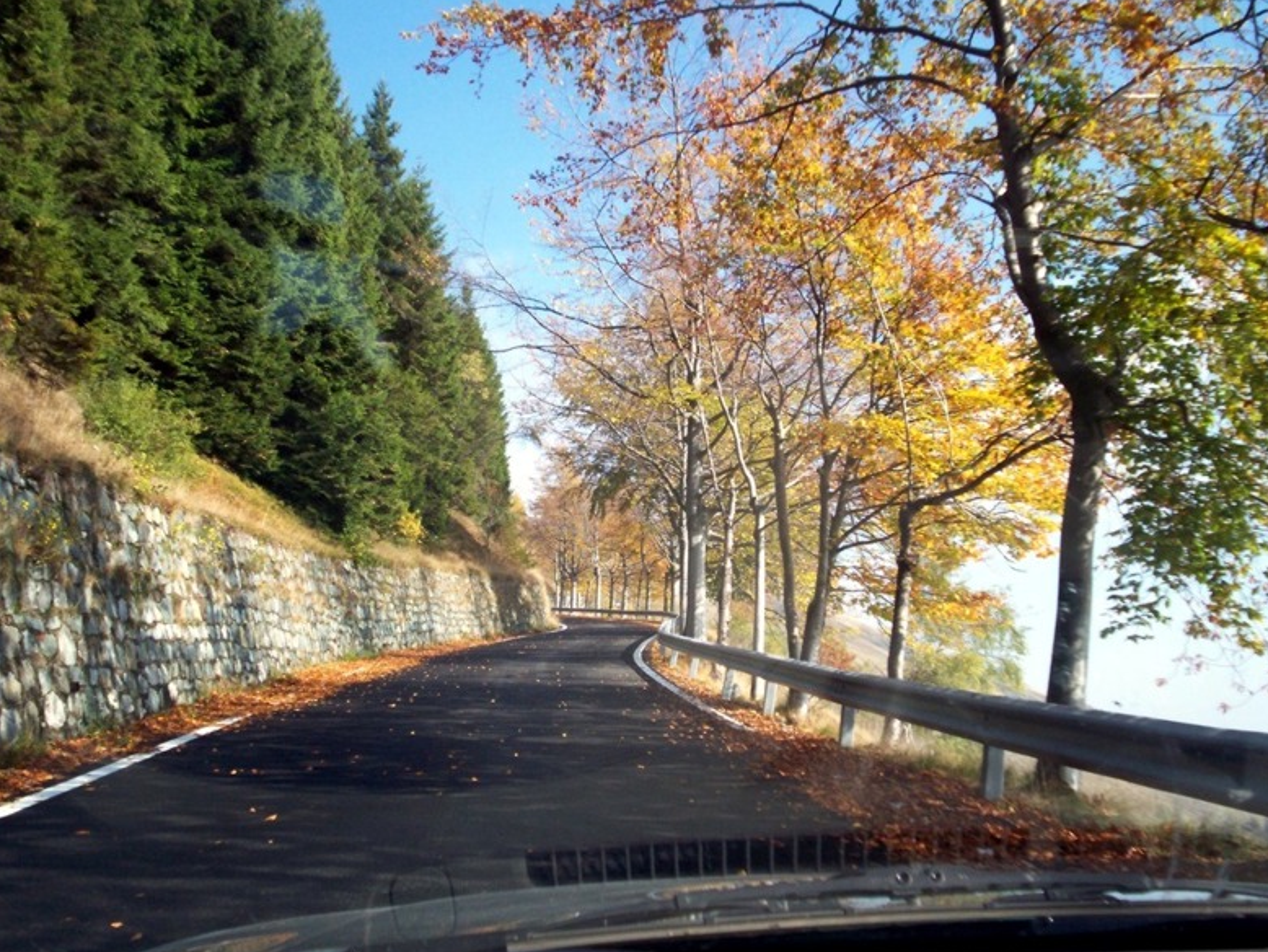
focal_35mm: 37
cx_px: 624
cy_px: 483
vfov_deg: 38.7
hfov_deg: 50.1
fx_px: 1356
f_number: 4.5
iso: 100
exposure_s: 1/215
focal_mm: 5.9
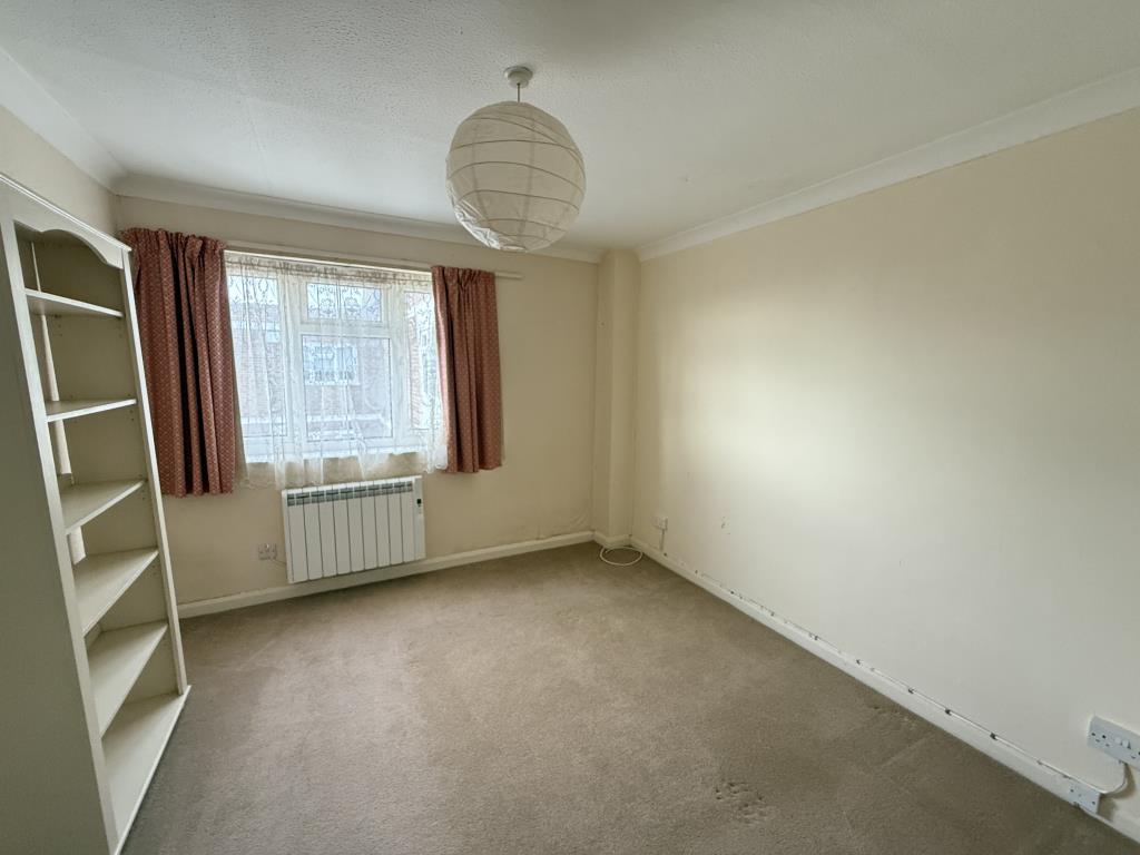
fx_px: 461
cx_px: 570
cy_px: 428
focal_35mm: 14
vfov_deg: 85.7
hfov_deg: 102.1
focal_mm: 2.22
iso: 320
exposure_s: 1/80
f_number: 2.2
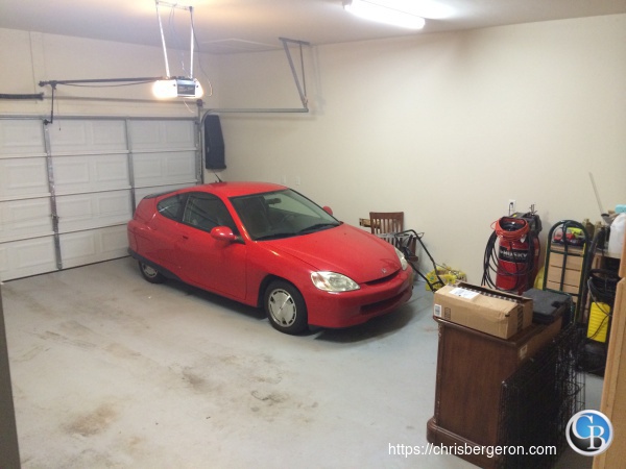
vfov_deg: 46.8
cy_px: 234
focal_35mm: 30
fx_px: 543
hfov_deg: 60.0
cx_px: 313
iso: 250
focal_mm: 4.12
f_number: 2.2
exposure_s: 1/30
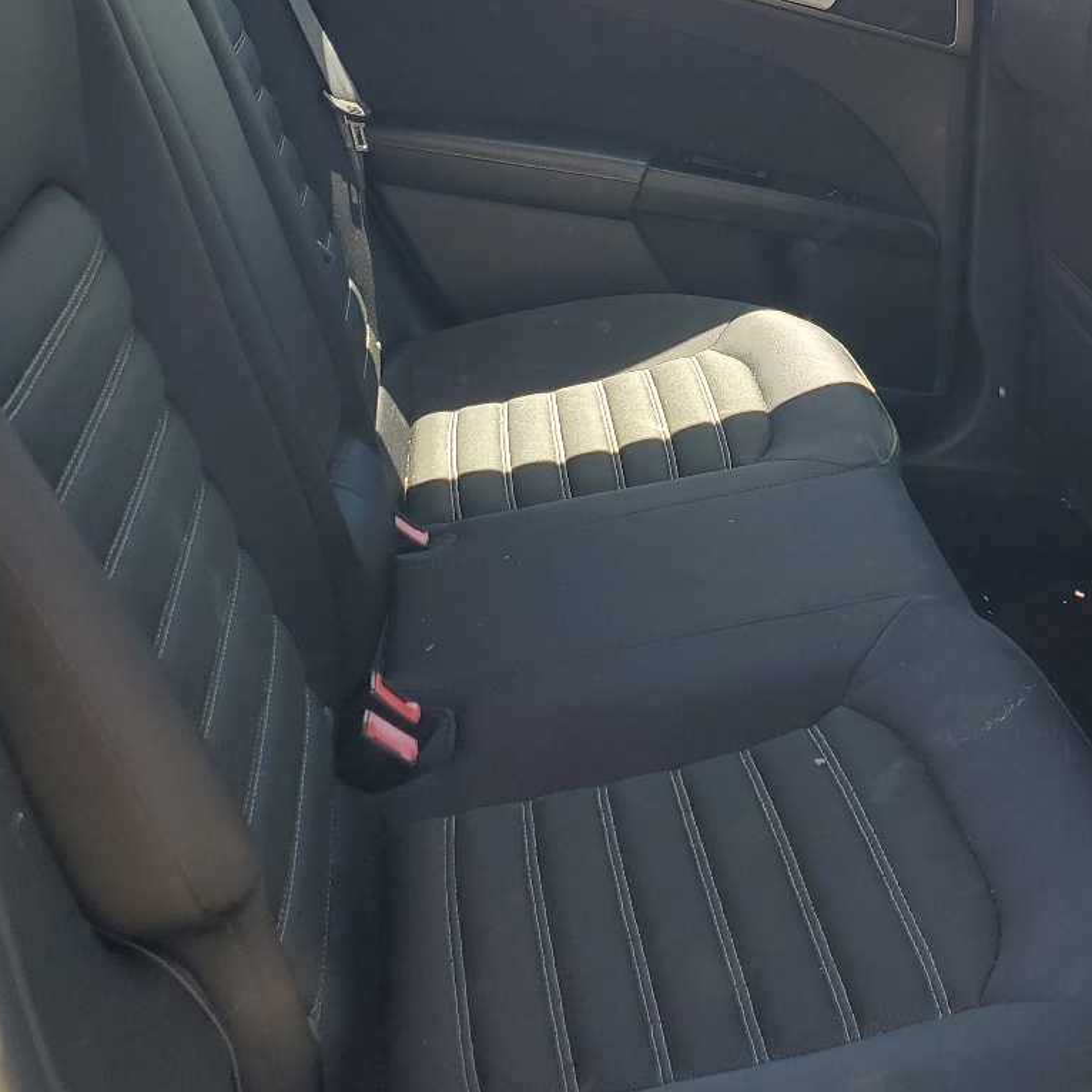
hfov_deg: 34.8
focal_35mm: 48
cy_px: 329
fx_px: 1713
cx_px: 785
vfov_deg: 34.9
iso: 50
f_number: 1.5
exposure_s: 1/278
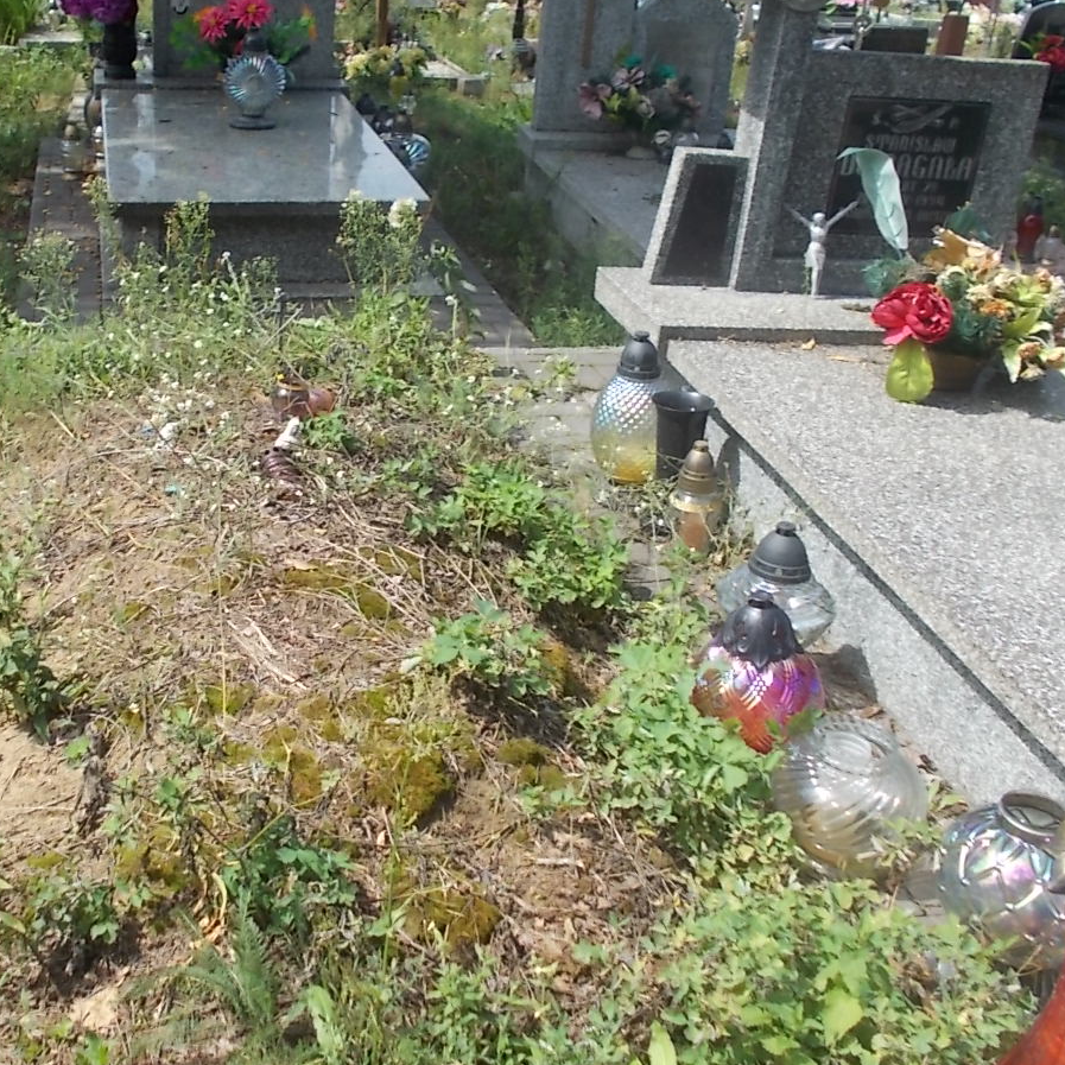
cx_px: 347
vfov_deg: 40.7
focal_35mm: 41
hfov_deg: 40.4
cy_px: 402
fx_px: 1427
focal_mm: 4.6
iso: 80
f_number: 8
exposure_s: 1/100
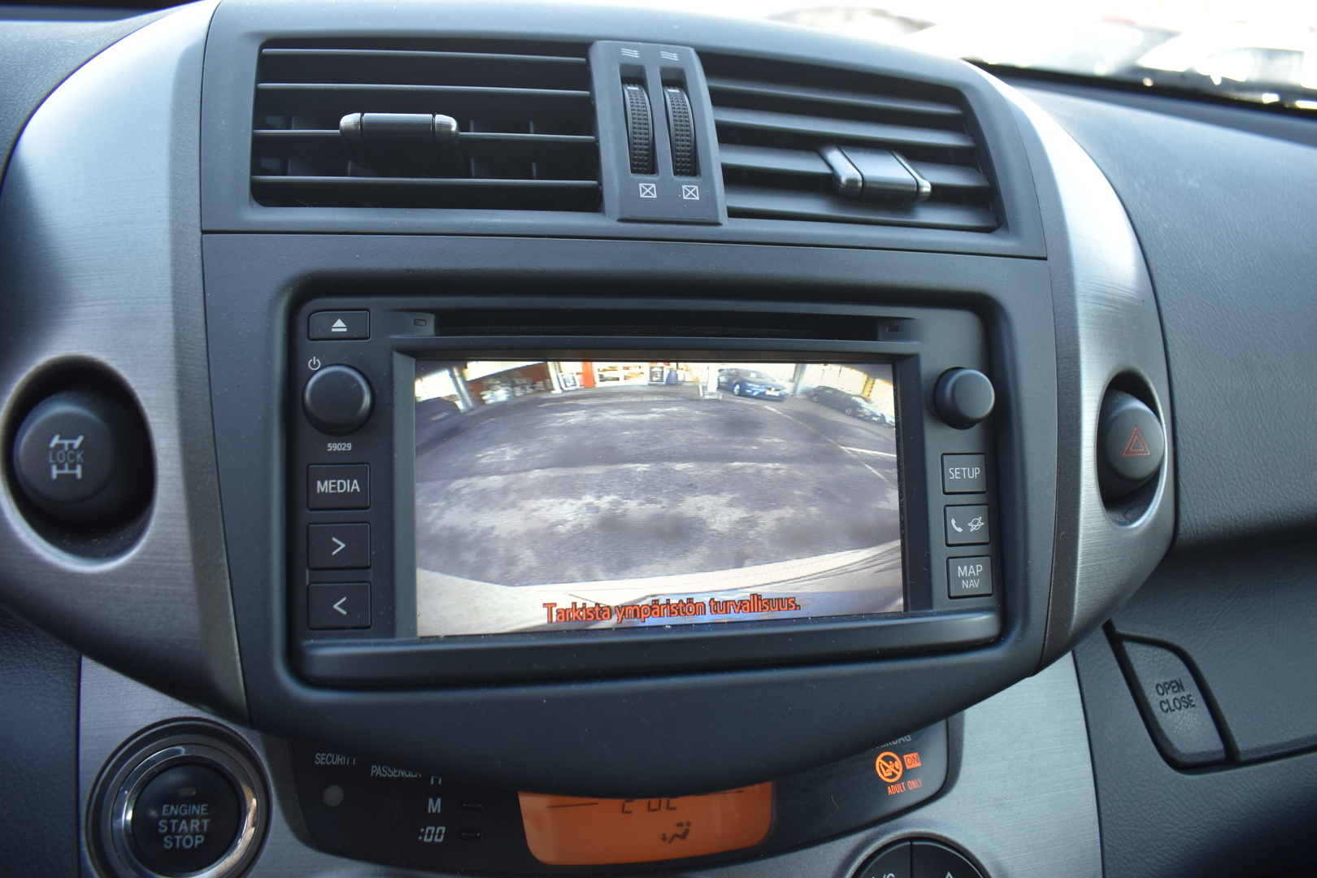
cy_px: 439
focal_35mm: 27
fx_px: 988
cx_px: 658
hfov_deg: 67.4
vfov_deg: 47.9
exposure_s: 1/90
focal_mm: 18
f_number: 4.8
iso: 400
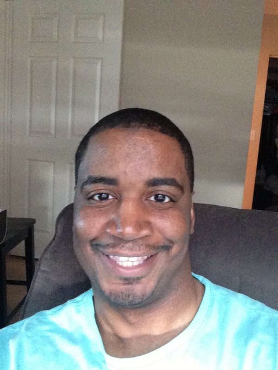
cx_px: 139
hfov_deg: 40.7
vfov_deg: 52.6
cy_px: 185
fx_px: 375
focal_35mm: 35
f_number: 2.4
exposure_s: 1/15
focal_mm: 2.18
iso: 500
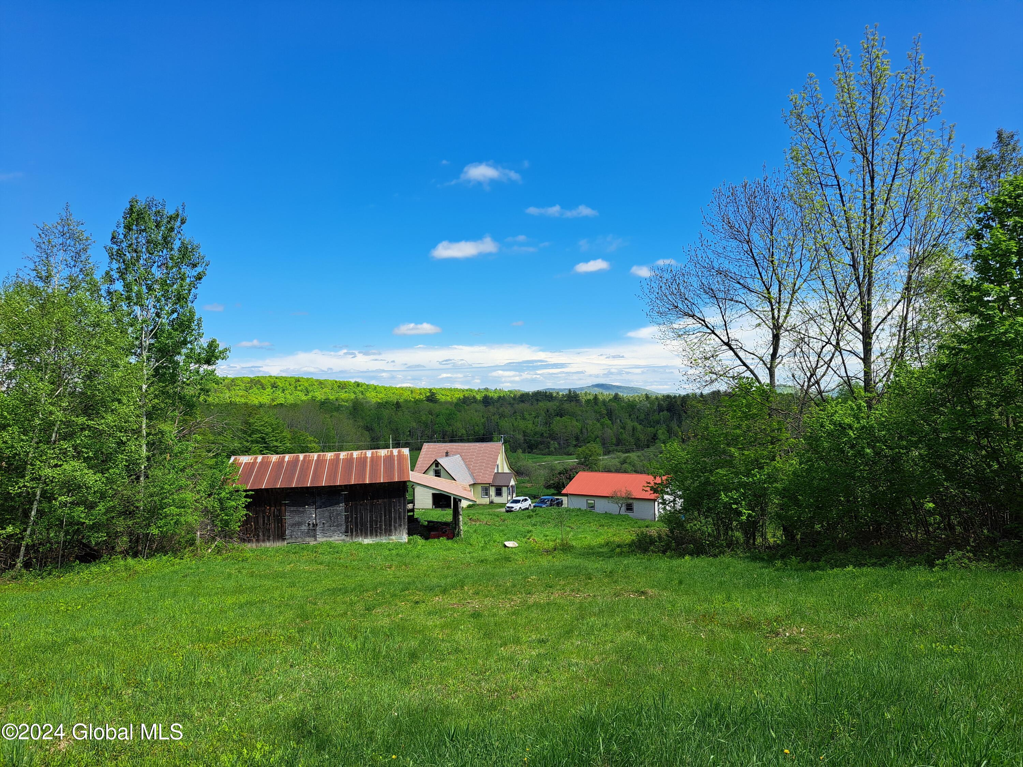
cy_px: 384
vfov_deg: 56.8
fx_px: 709
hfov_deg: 71.6
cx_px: 512
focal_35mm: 24
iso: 50
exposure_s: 1/1321
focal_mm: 5.23
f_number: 1.8
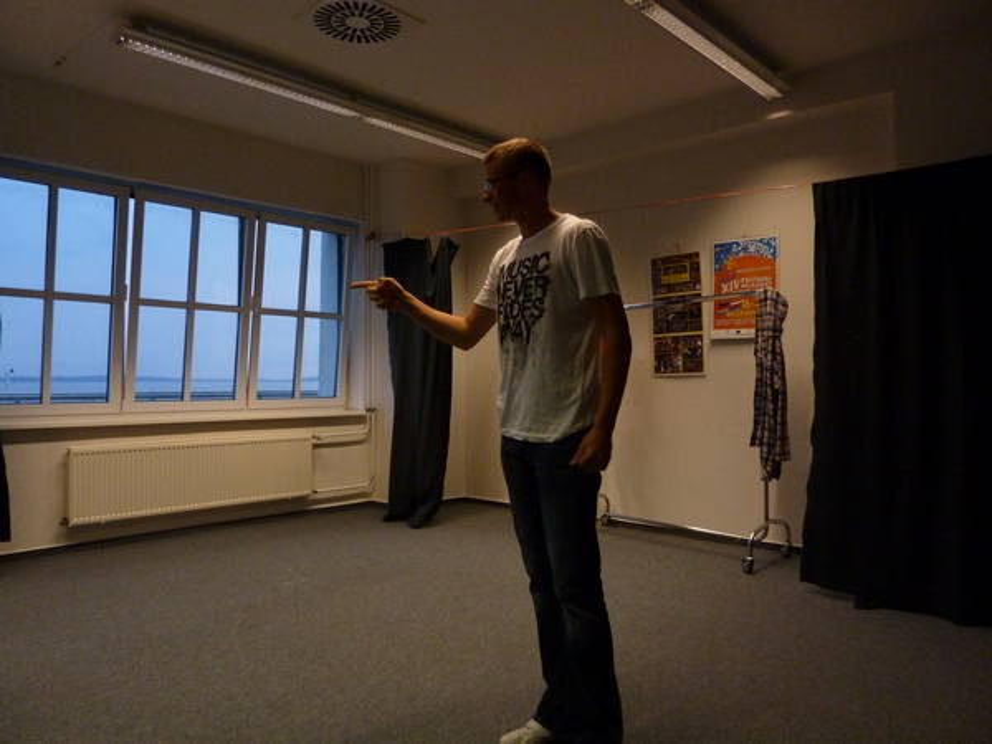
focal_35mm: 25
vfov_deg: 54.9
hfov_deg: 69.4
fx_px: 716
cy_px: 372
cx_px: 496
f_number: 3.3
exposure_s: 1/60
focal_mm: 4.1
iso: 400
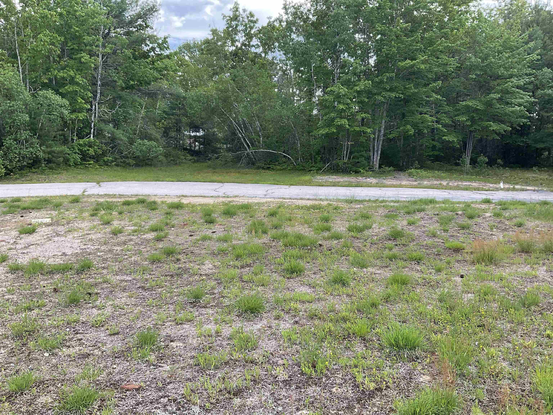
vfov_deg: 48.2
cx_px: 276
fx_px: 463
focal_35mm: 29
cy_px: 208
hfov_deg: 61.7
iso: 16
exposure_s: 1/289
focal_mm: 3
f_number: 1.8
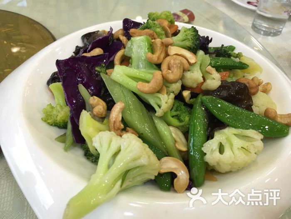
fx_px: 244
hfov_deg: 61.7
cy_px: 110
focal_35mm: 29
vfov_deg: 48.2
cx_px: 146
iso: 40
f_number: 2.2
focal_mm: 4.15
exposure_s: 1/17
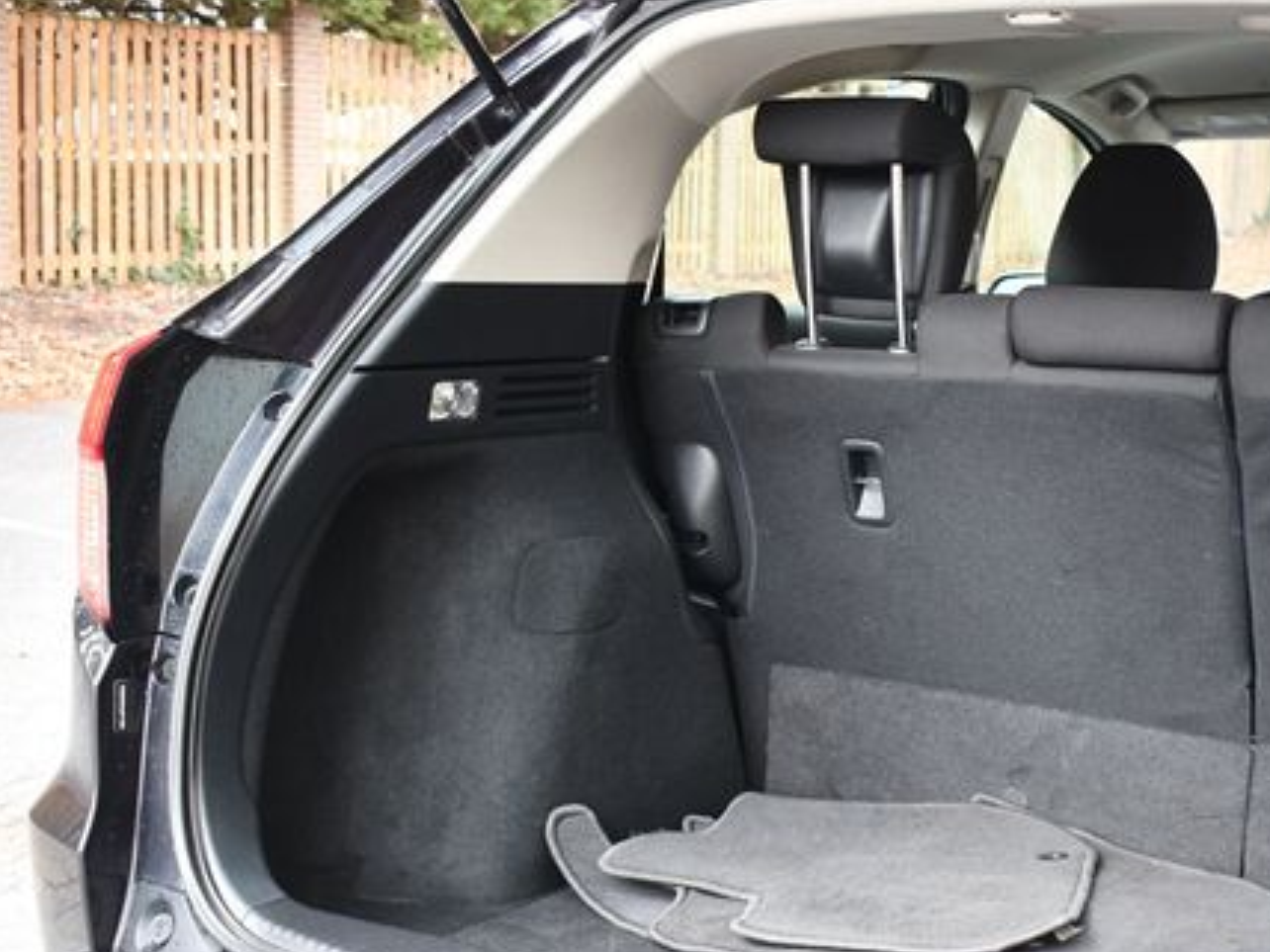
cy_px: 605
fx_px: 2055
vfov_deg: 26.0
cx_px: 935
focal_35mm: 56
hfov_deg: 33.7
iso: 800
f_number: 4
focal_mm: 26
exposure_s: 1/125
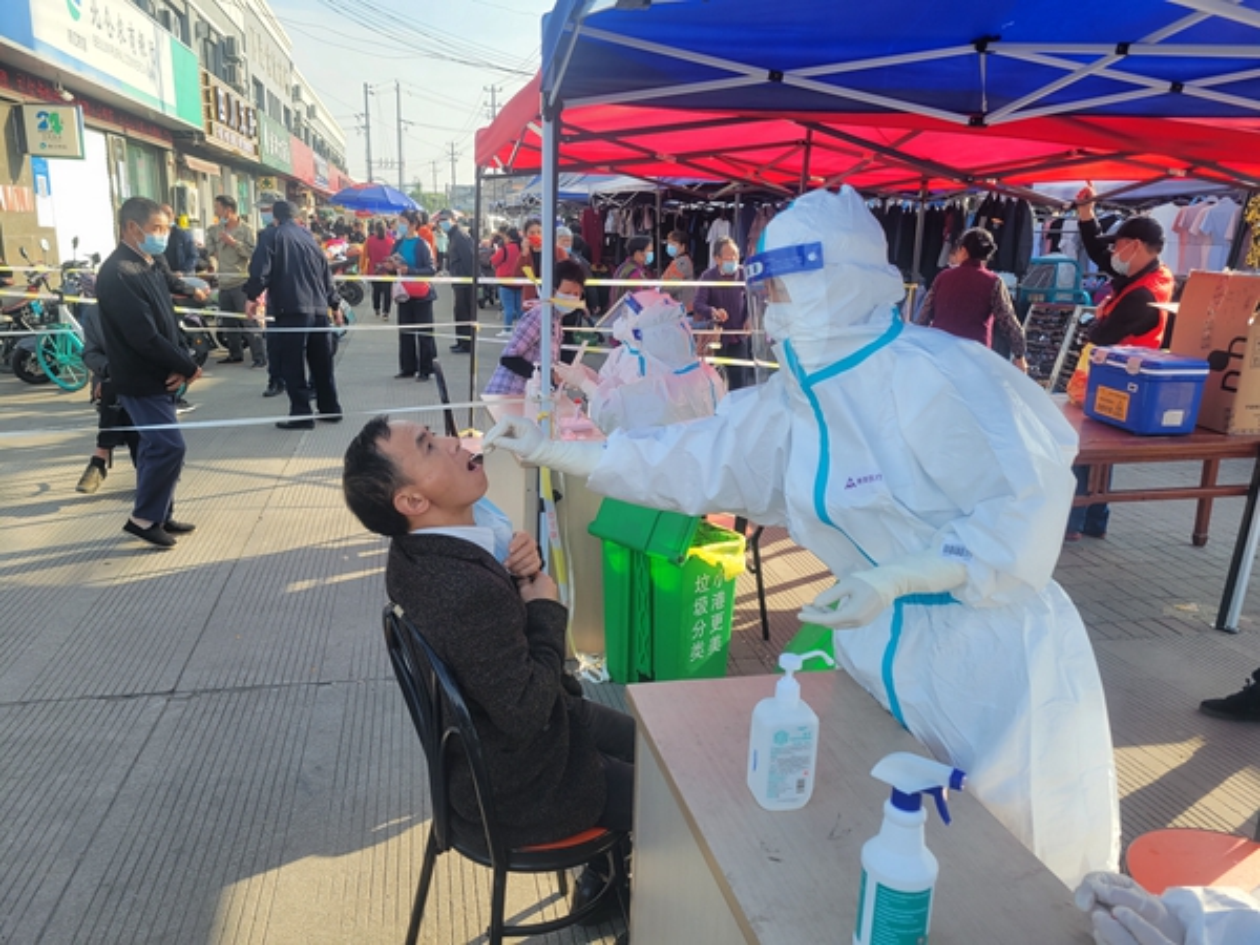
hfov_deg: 67.3
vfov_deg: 53.1
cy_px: 472
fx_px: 946
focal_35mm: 26
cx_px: 630
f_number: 1.8
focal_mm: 5.4
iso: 40
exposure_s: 1/594
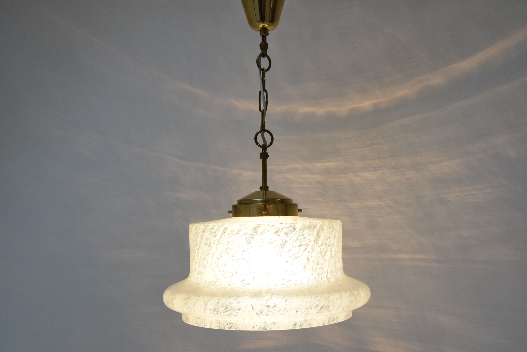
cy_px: 176
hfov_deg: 43.6
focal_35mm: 45
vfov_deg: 29.9
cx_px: 264
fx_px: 659
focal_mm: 30
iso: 1600
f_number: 7.1
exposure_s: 1/100
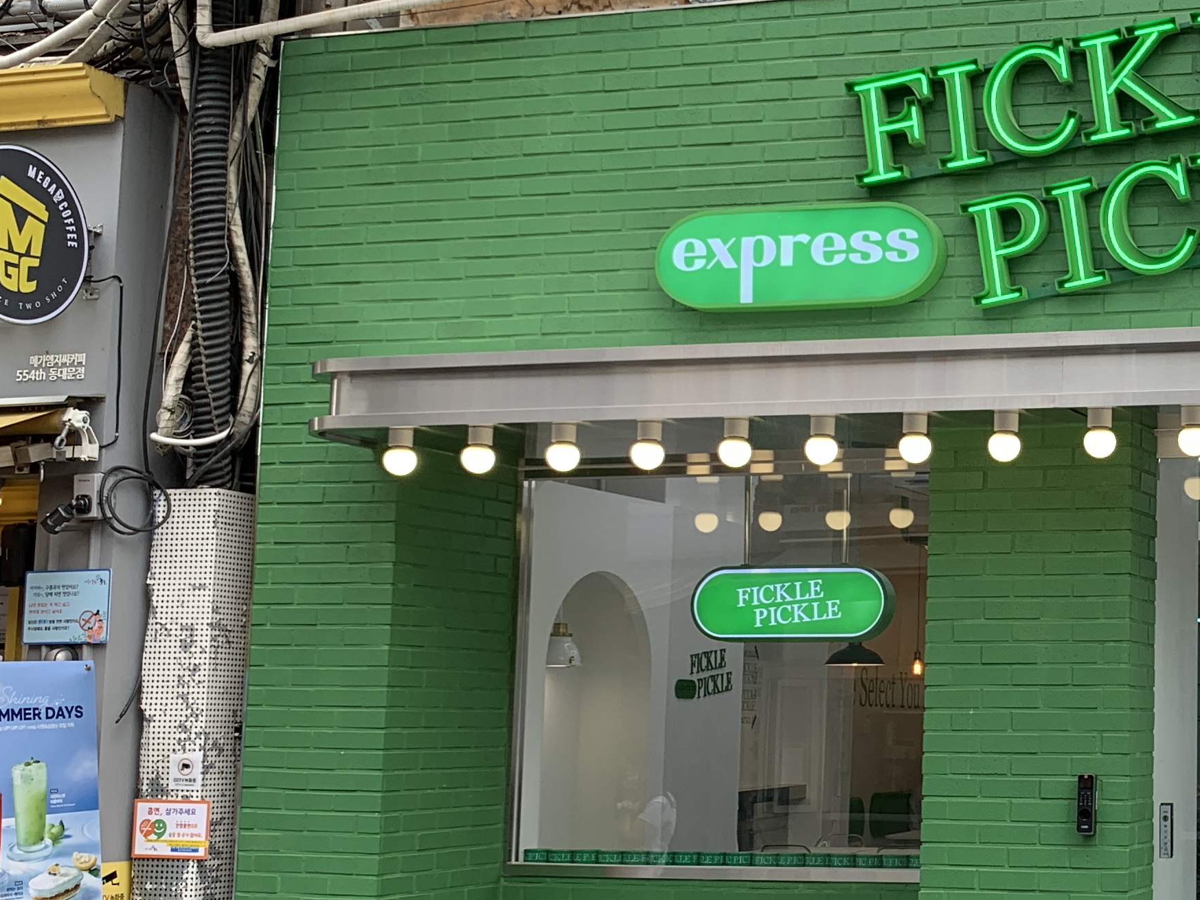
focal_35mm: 60
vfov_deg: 24.4
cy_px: 506
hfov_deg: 29.8
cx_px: 1227
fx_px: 2080
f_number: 1.8
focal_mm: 4.25
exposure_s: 1/238
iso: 25
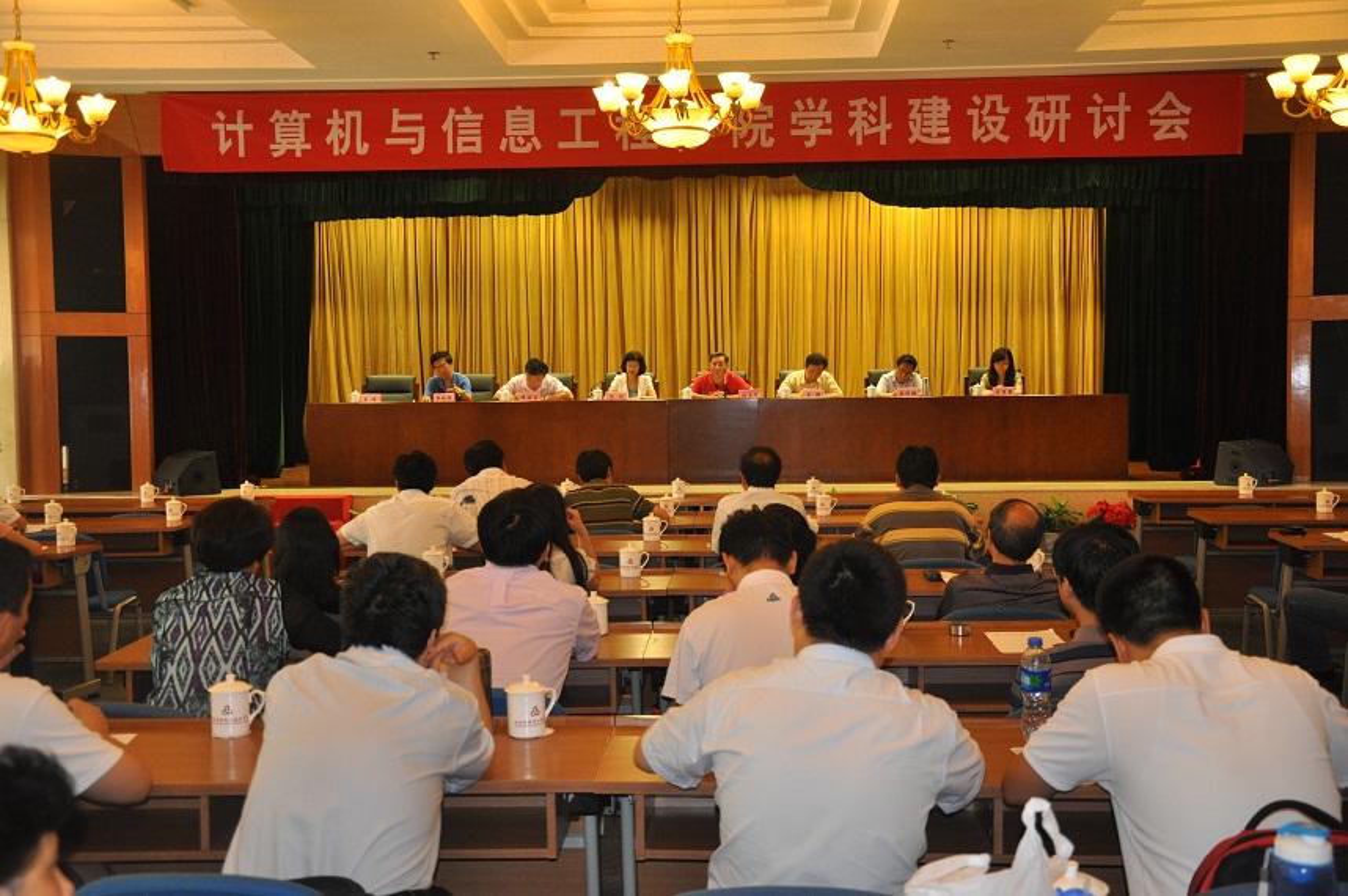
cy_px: 448
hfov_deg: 49.6
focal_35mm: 39
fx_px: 1459
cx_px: 674
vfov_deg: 34.1
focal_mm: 26
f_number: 4
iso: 800
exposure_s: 1/60
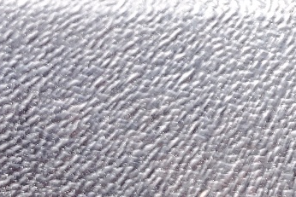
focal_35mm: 125
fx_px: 1028
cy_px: -246
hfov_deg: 15.2
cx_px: 439
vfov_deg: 9.9
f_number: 1.5
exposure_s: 1/120
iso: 93
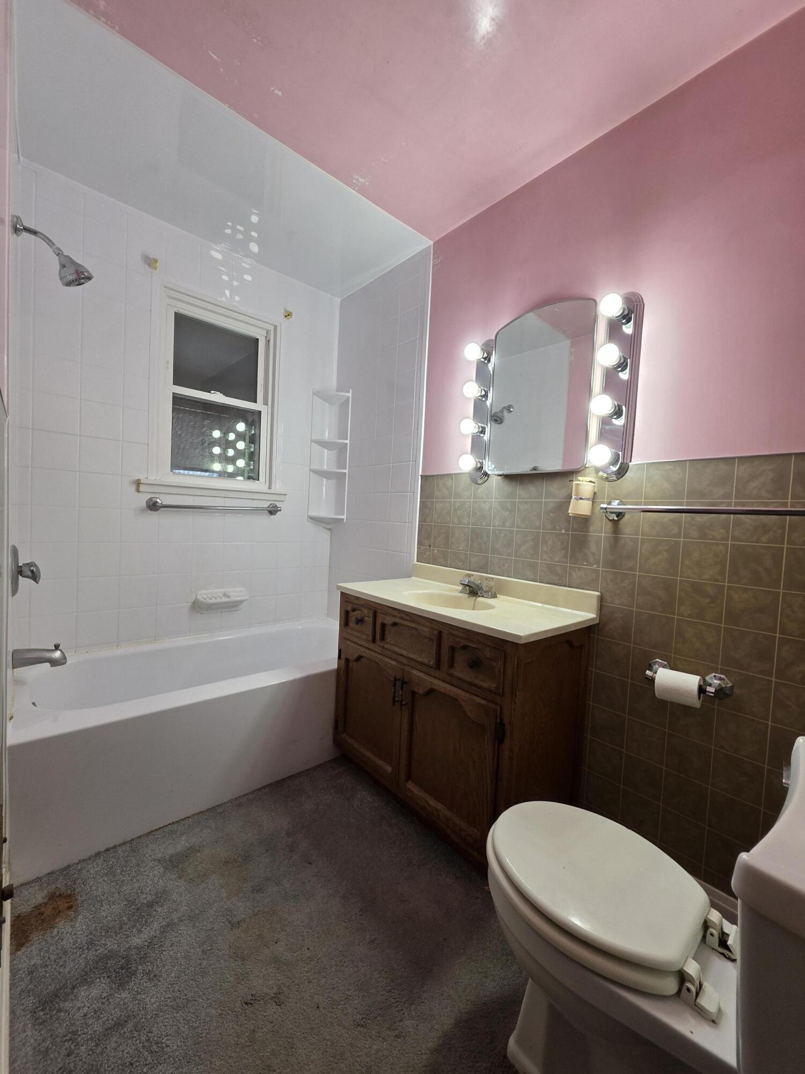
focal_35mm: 13
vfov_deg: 106.2
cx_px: 402
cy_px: 537
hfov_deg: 89.9
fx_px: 403
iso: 80
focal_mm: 2.2
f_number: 1.9
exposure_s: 1/120
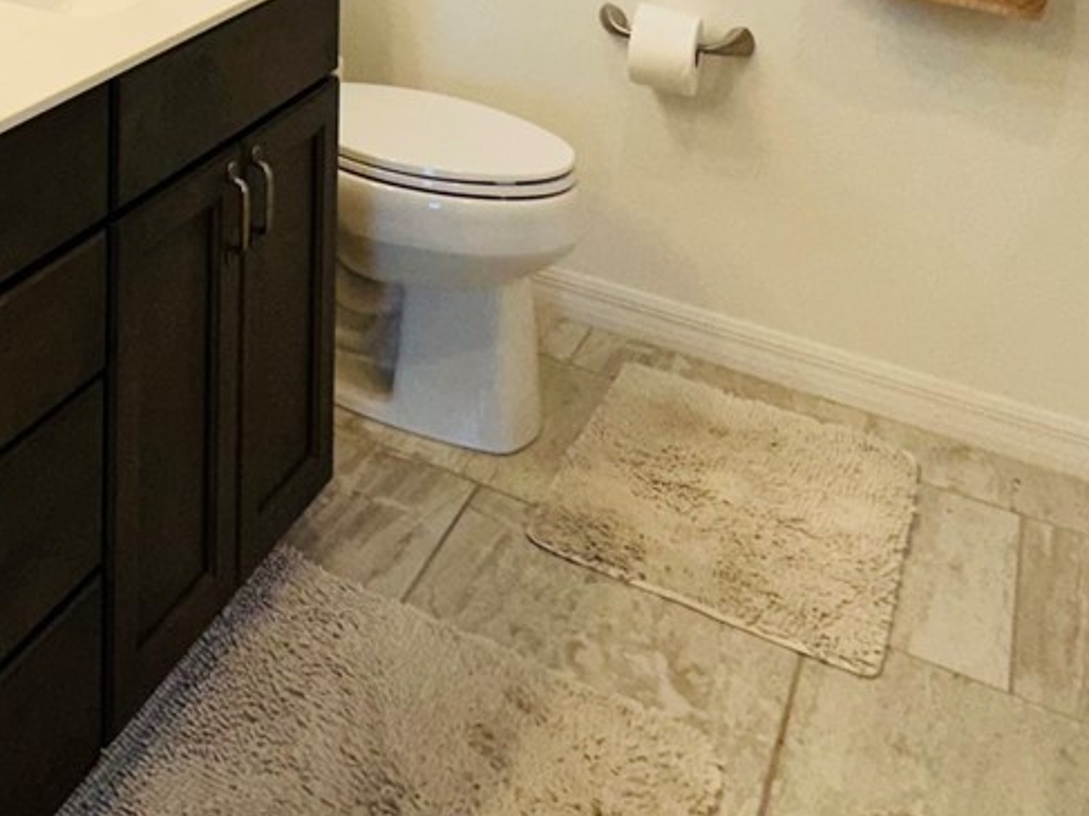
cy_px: -380
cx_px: -18
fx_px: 1447
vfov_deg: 24.9
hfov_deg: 36.7
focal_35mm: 46
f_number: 2.2
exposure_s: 1/120
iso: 64
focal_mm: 2.22
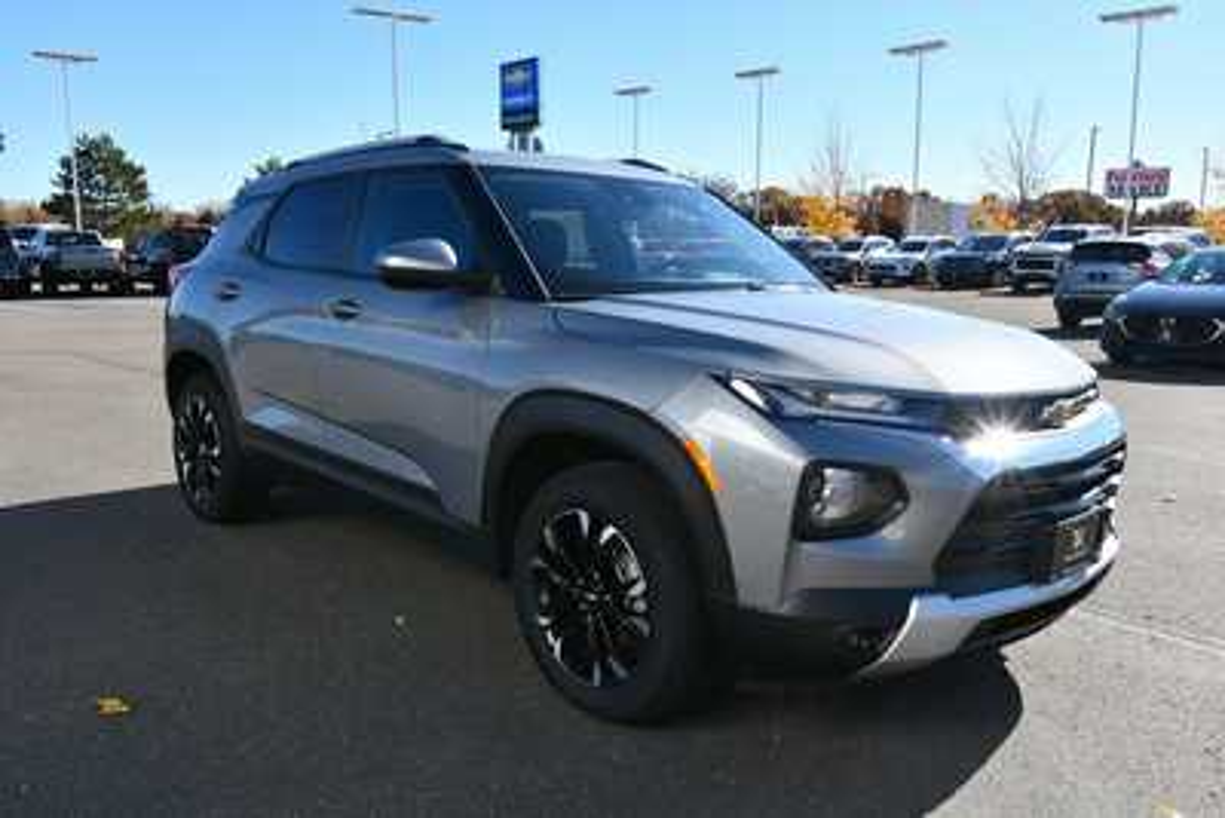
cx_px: 612
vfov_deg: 43.6
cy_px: 409
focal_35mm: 30
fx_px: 1021
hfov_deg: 61.9
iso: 110
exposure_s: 1/250
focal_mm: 20
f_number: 8
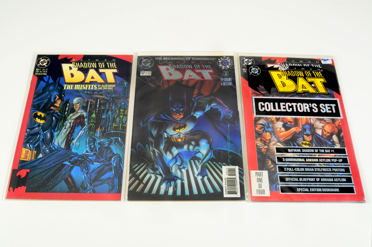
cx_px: 186
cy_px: 124
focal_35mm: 34
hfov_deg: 55.2
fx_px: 356
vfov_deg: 38.2
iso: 200
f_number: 13
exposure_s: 1/160
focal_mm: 23
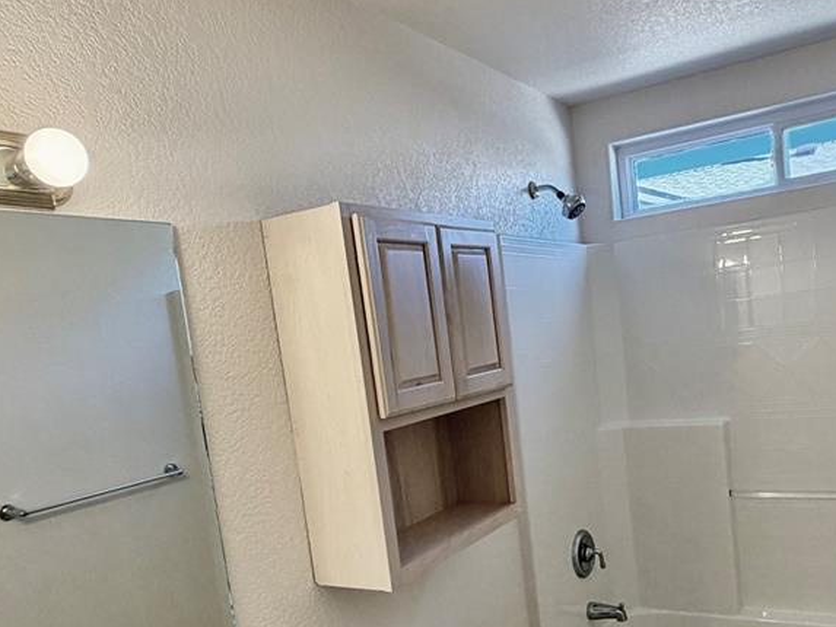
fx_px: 604
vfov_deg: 53.6
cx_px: 505
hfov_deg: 68.6
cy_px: 429
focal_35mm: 25
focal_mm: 2.22
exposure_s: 1/120
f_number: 2.2
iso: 160
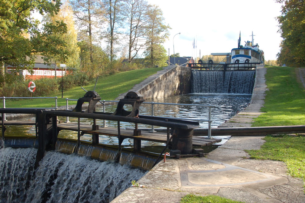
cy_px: 102
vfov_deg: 34.1
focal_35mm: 39
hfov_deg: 49.6
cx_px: 152
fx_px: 330
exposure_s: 1/160
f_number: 6.3
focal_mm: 26
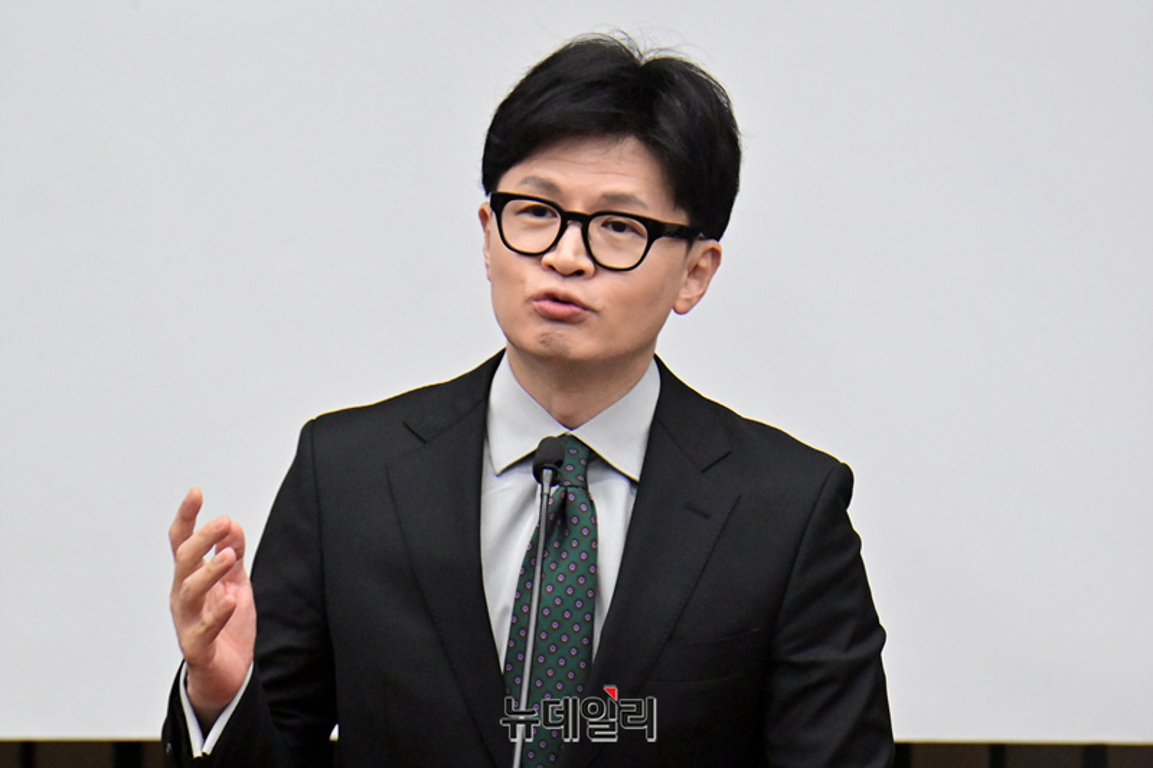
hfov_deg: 5.7
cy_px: 384
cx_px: 576
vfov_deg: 3.8
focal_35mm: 360
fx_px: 11527
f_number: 9
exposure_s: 1/250
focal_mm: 360
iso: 6400
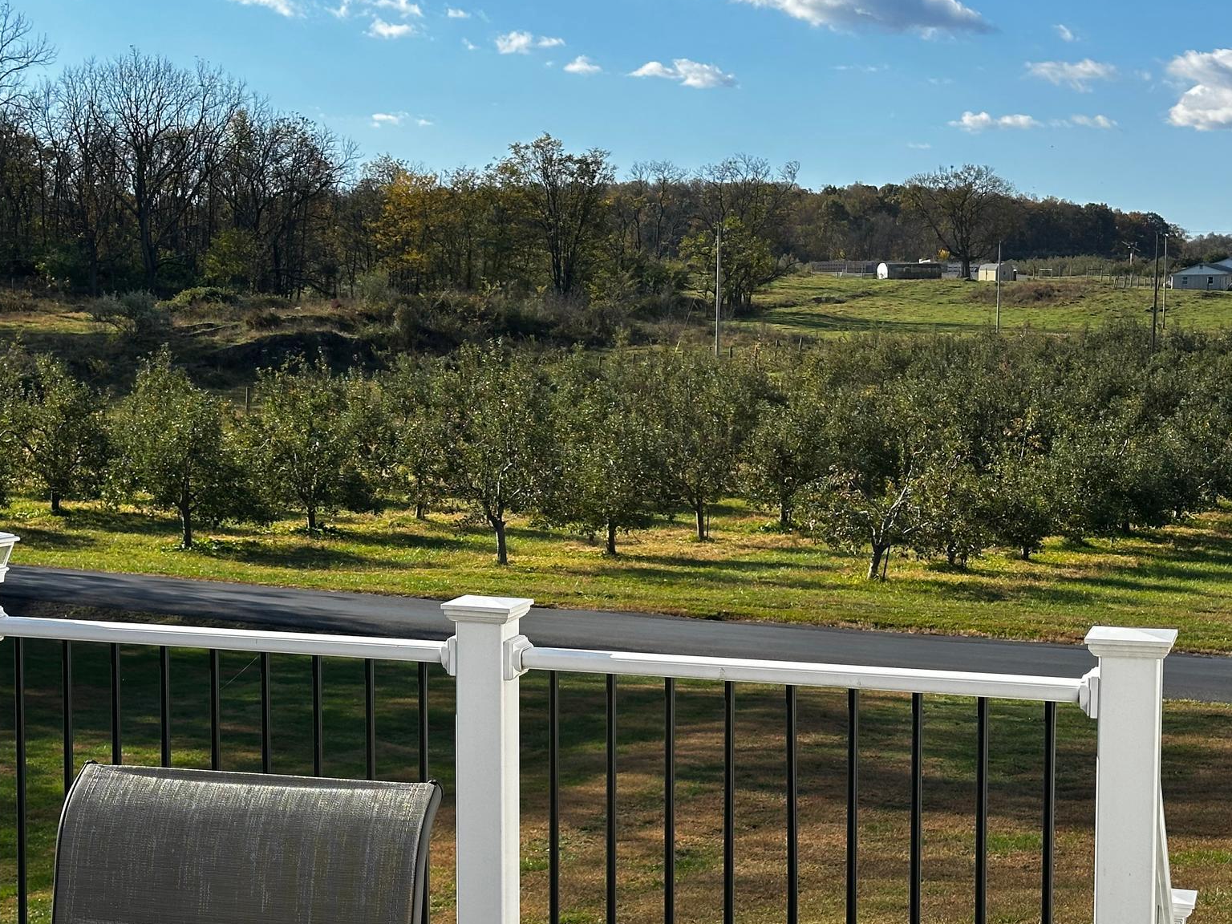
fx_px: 2278
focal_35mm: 64
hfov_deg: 30.2
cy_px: 543
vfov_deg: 22.9
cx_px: 468
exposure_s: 1/2410
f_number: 1.78
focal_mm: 6.86
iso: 64
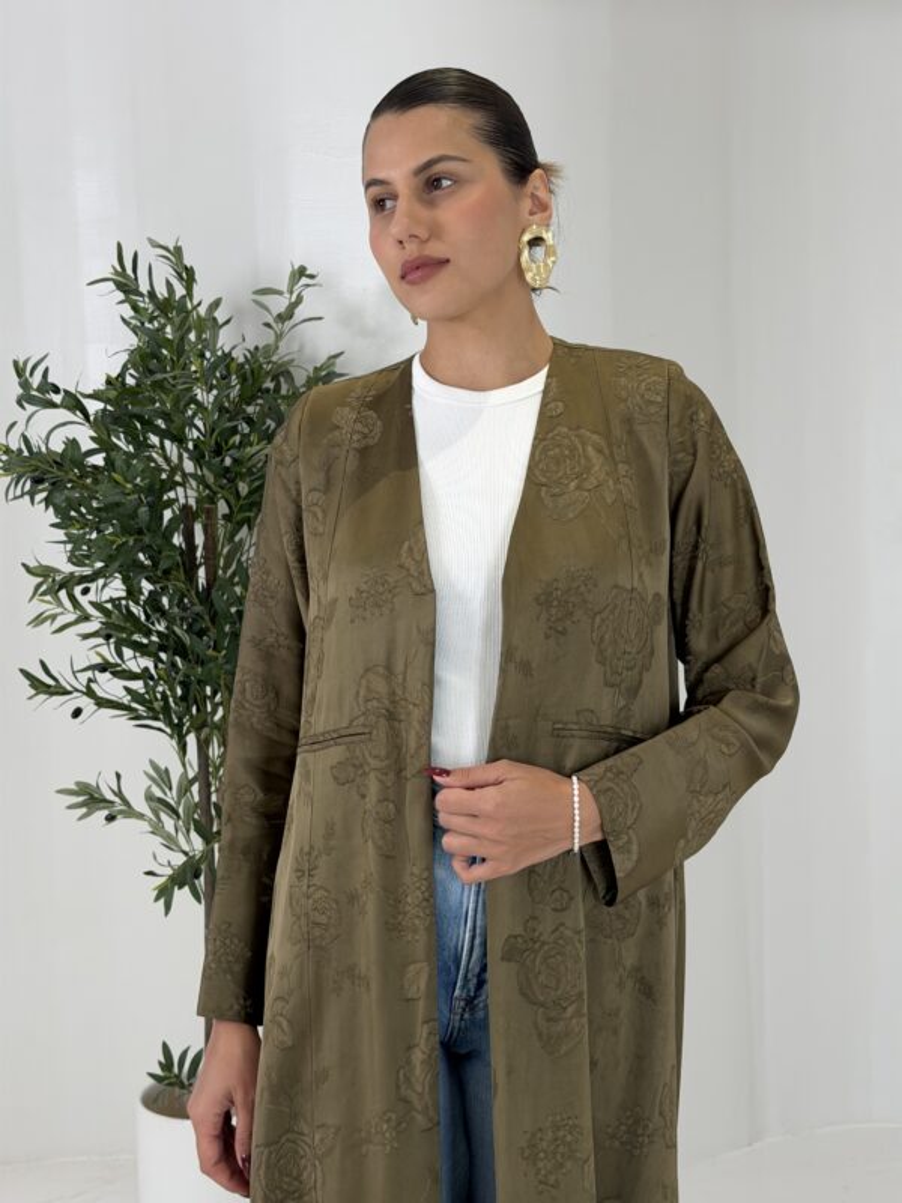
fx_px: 1668
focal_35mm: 48
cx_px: 451
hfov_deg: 30.3
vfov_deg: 39.7
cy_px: 602
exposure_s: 1/444
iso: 64
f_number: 1.78
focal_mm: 6.76
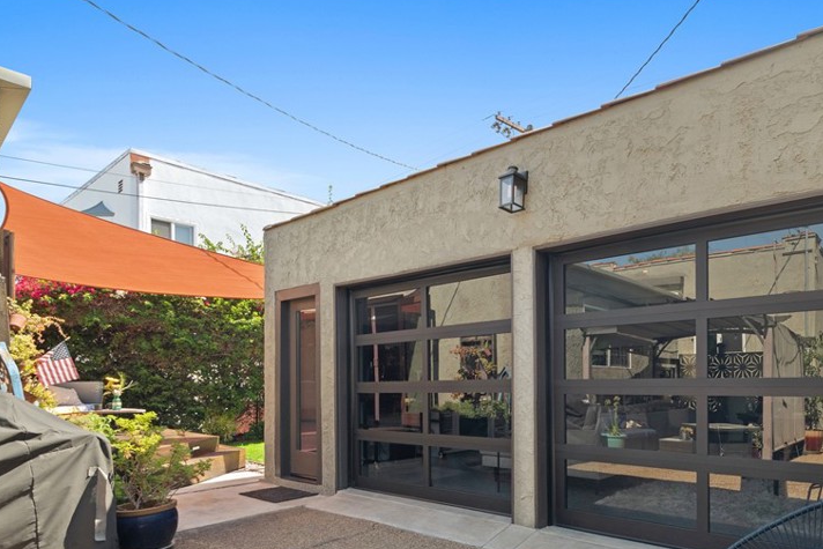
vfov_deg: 53.6
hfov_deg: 73.1
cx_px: 568
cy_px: 382
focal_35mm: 23
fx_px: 526
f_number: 9
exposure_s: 1/125
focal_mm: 16
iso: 1000
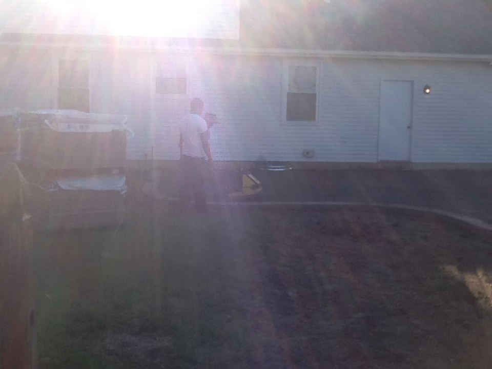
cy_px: 184
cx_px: 246
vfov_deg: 32.9
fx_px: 625
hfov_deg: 42.9
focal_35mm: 44
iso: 40
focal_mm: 2.03
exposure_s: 1/1029
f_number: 2.4
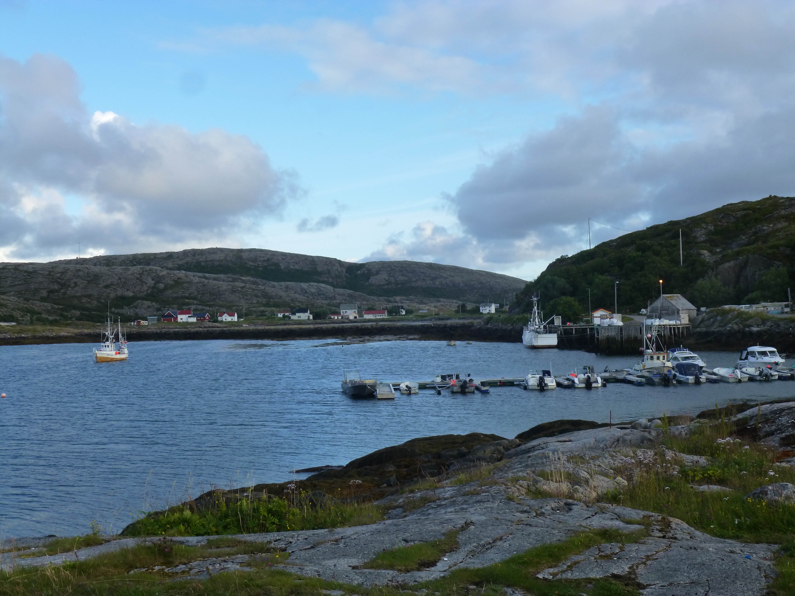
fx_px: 1033
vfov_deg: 32.2
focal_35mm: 45
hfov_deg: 42.1
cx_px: 398
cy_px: 298
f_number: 3.9
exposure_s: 1/320
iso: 160
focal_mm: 8
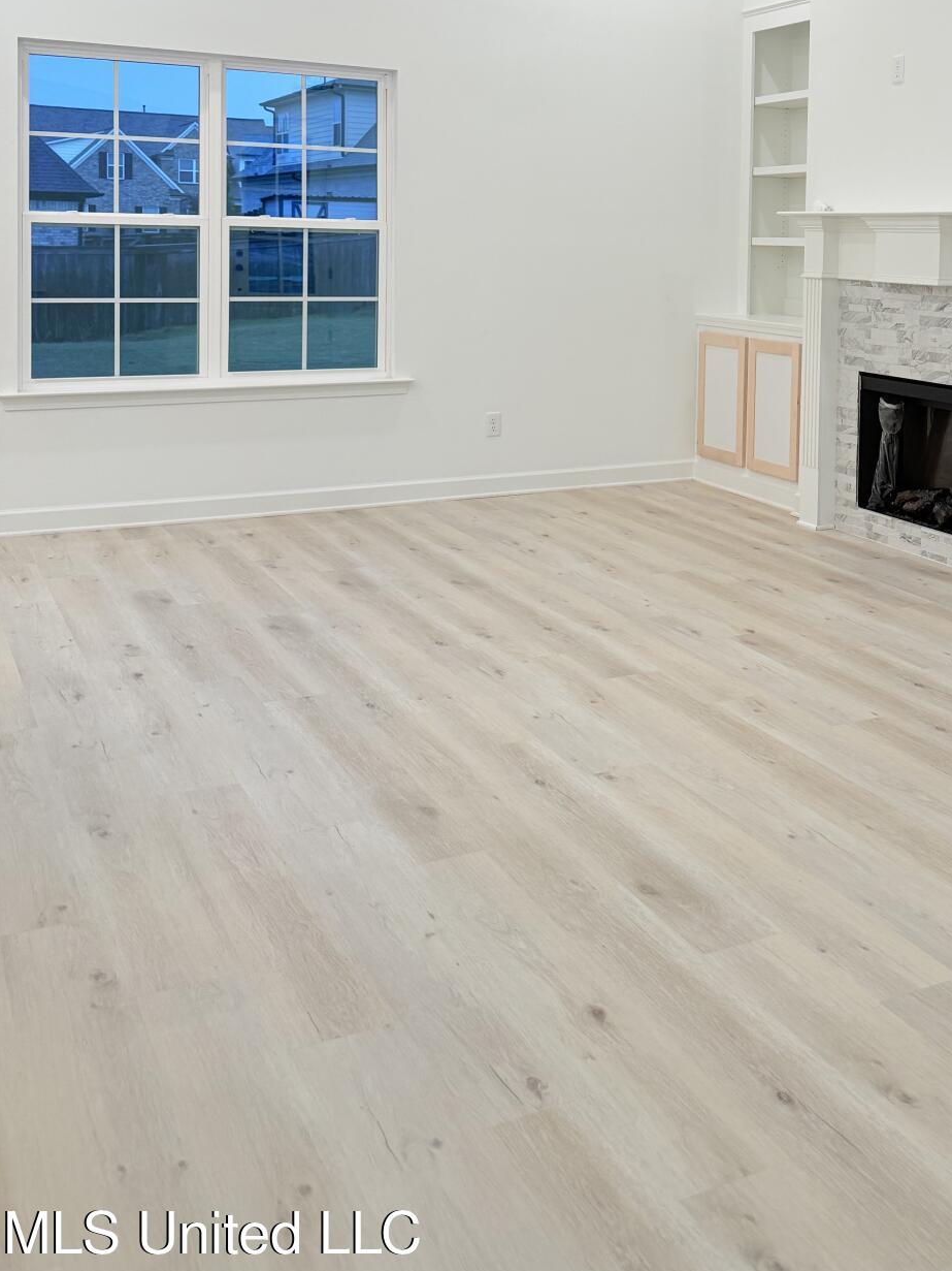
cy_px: 295
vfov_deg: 45.9
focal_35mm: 39
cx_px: 770
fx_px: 1430
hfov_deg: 35.5
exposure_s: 1/120
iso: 125
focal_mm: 6.76
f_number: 1.78
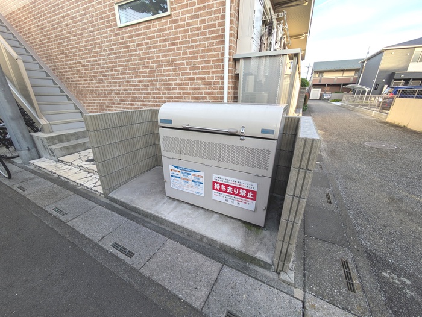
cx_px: 211
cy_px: 158
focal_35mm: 14
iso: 46
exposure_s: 1/474
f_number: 2.2
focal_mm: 1.83
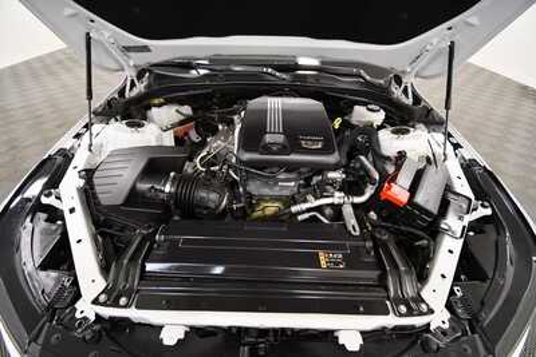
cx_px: 268
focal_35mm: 15
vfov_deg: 77.4
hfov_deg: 100.4
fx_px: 223
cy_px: 178
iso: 1250
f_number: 4.5
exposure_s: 1/125
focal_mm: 10
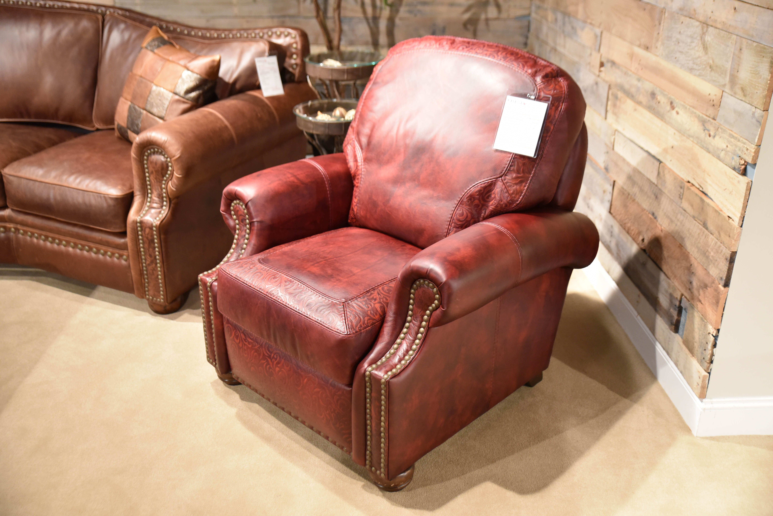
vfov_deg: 36.9
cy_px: 258
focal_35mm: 36
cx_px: 386
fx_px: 773
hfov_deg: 53.1
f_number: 2.8
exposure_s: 1/60
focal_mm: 36
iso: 2500
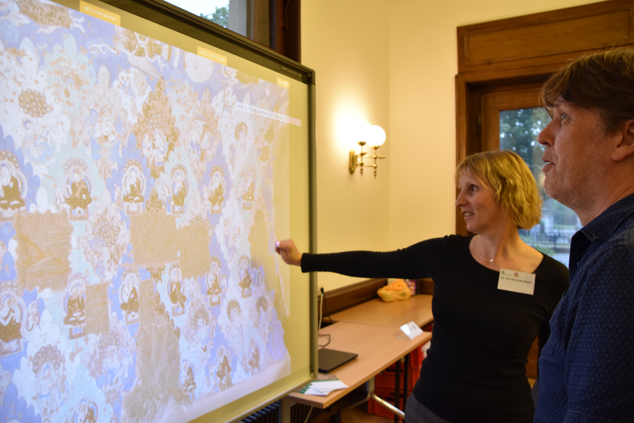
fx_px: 475
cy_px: 212
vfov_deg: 47.9
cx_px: 317
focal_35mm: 27
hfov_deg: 67.4
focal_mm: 18
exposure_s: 1/50
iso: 400
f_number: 3.5
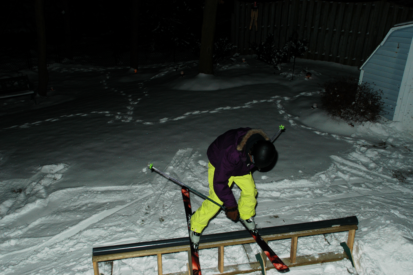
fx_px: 481
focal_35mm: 42
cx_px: 206
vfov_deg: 31.8
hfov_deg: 46.4
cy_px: 138
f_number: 5.6
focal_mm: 28
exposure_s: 1/60
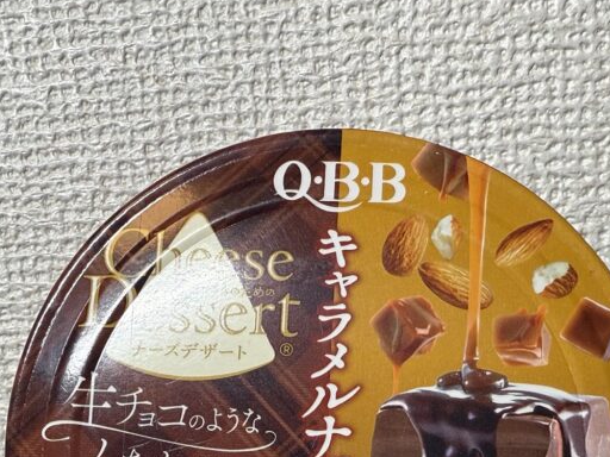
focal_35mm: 48
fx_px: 846
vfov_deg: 28.6
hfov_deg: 39.7
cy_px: 442
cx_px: 317
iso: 125
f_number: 2.2
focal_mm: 2.22
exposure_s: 1/125
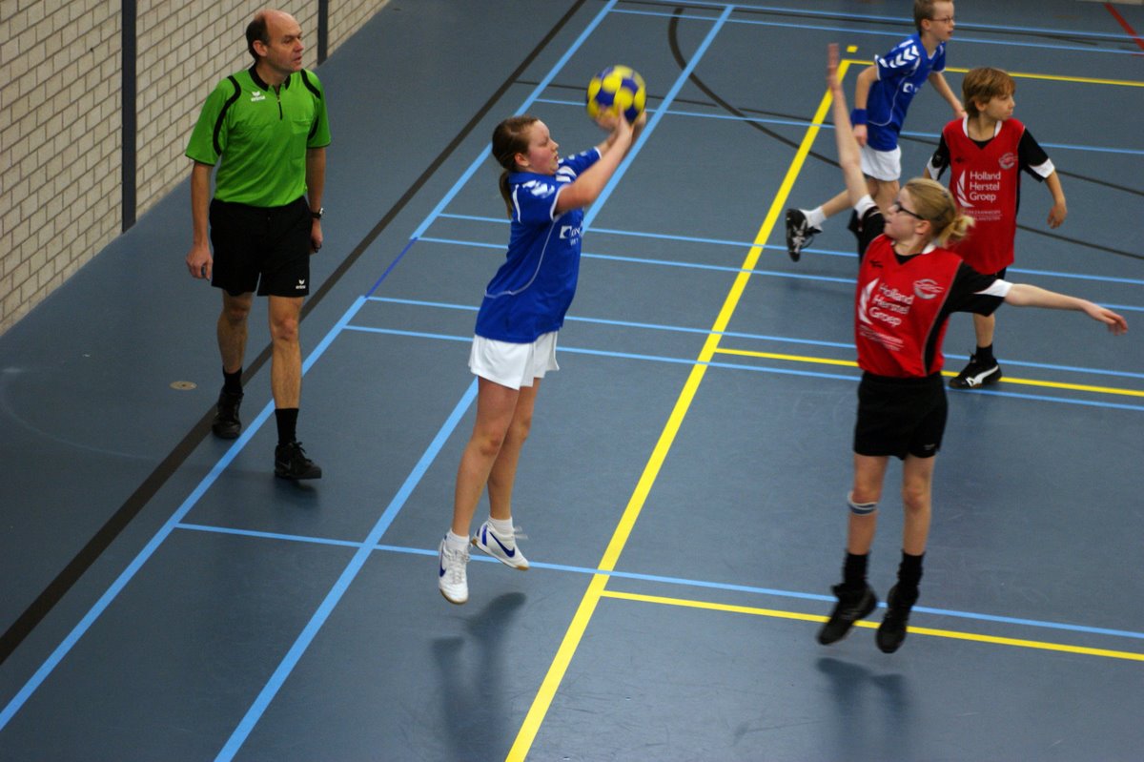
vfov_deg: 13.0
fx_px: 3335
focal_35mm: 105
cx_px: 572
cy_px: 381
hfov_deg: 19.5
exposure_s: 1/200
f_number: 2.8
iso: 400
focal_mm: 70
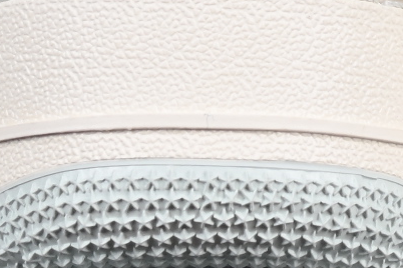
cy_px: -301
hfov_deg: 4.0
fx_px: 5809
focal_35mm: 519
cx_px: 516
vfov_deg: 2.6
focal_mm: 50
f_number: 8
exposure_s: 1/80
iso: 160
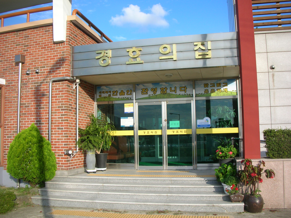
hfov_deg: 52.6
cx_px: 146
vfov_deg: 40.7
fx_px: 294
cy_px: 109
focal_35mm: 35
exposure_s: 1/60.6
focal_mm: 5.8
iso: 50
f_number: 8.5
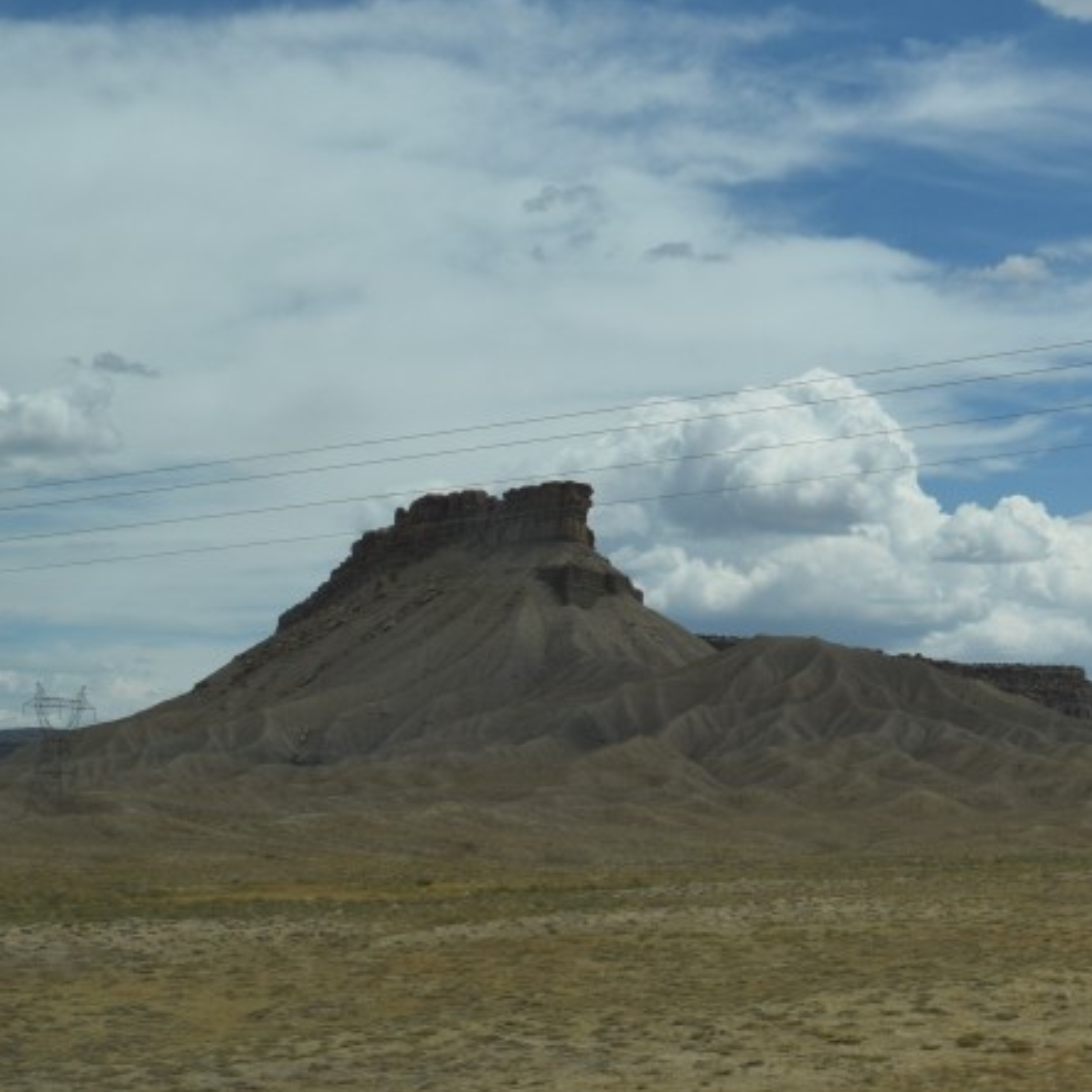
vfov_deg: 19.3
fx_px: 3187
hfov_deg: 18.5
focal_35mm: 89
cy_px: 316
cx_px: 1262
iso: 200
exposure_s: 1/500
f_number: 11
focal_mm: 23
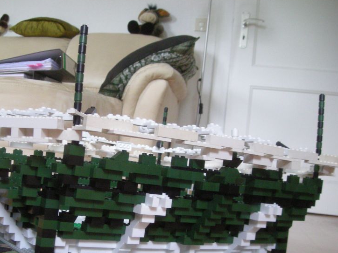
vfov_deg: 29.5
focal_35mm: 49
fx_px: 478
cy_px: 171
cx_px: 116
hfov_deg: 38.5
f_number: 2.8
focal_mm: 5.7
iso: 298
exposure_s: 1/59.8
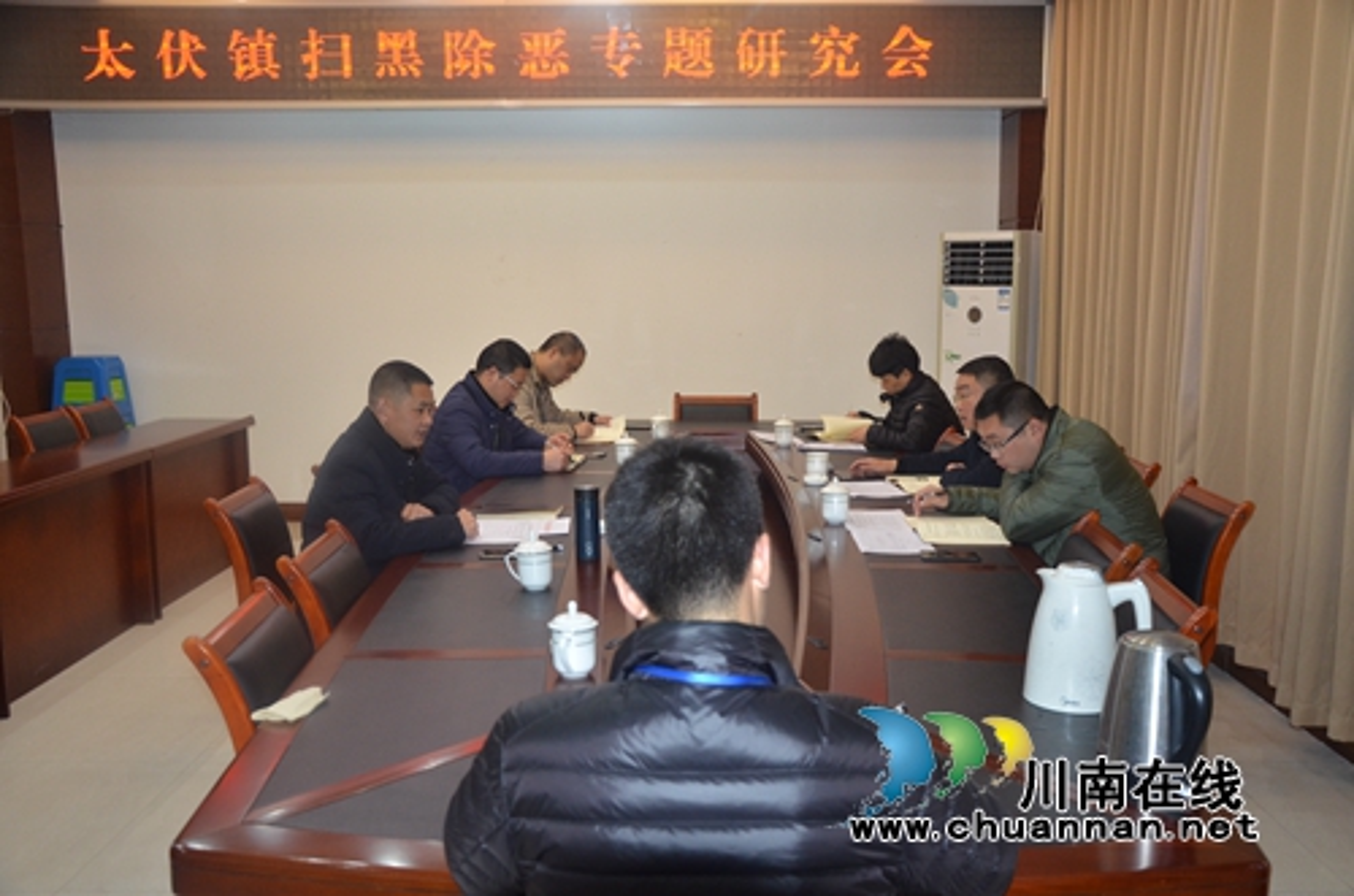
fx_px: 1182
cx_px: 677
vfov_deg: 41.5
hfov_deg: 59.6
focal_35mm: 32
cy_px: 448
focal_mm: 21
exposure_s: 1/60
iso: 800
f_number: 3.8
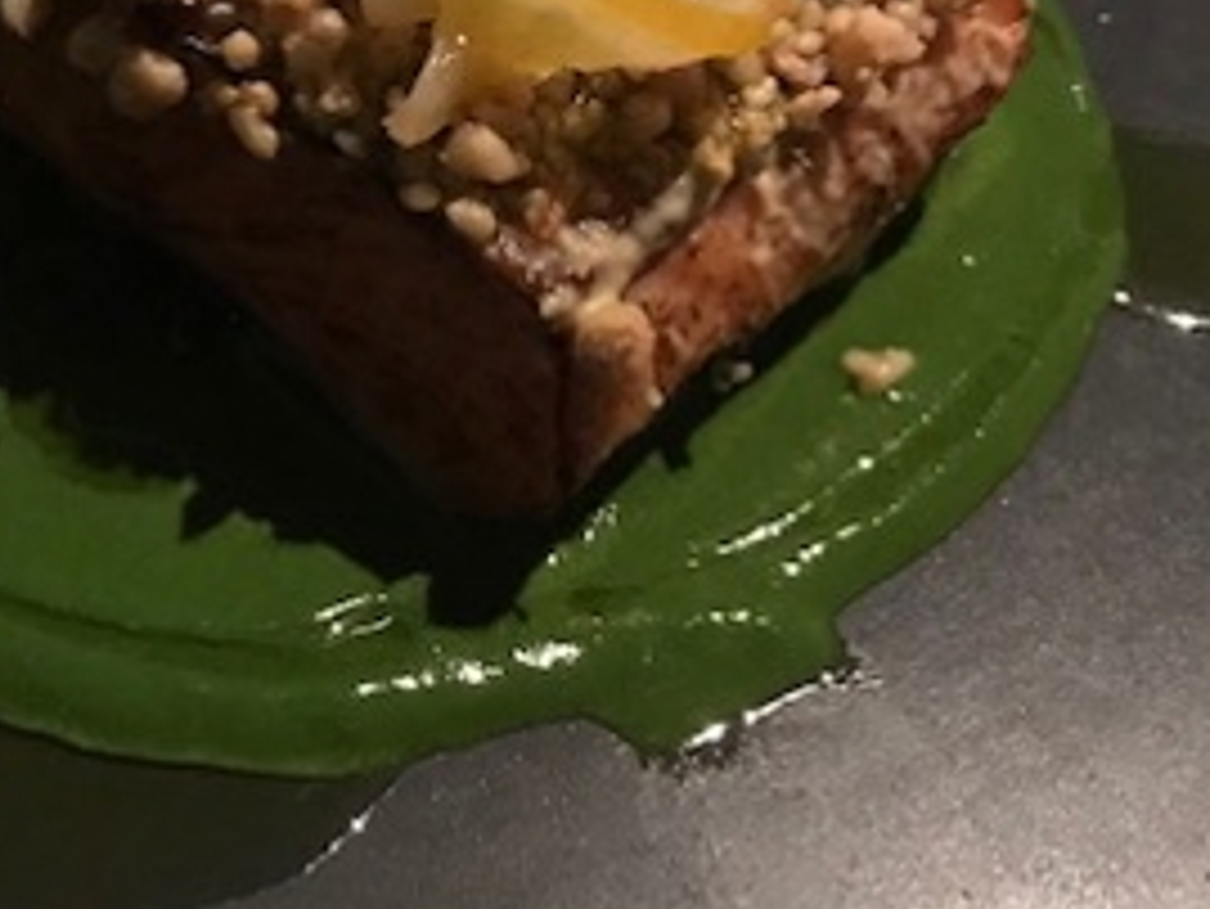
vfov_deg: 21.7
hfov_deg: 28.7
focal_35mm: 66
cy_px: 86
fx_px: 2308
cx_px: 223
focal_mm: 3.99
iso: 125
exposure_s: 1/4
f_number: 1.8
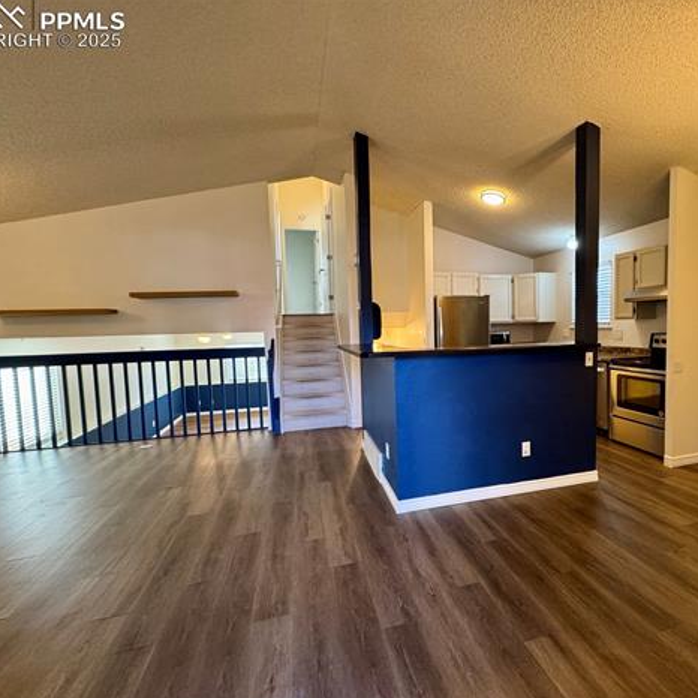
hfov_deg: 83.0
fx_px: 388
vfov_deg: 84.0
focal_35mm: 17
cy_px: 354
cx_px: 416
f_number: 2.2
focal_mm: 2.22
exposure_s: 1/60
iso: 200
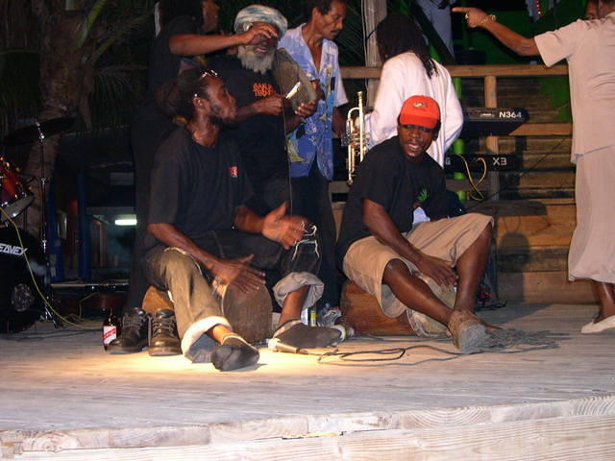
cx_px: 308
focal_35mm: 52
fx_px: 924
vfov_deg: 28.0
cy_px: 230
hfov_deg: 36.8
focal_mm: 11.1
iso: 400
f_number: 3.2
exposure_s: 1/60
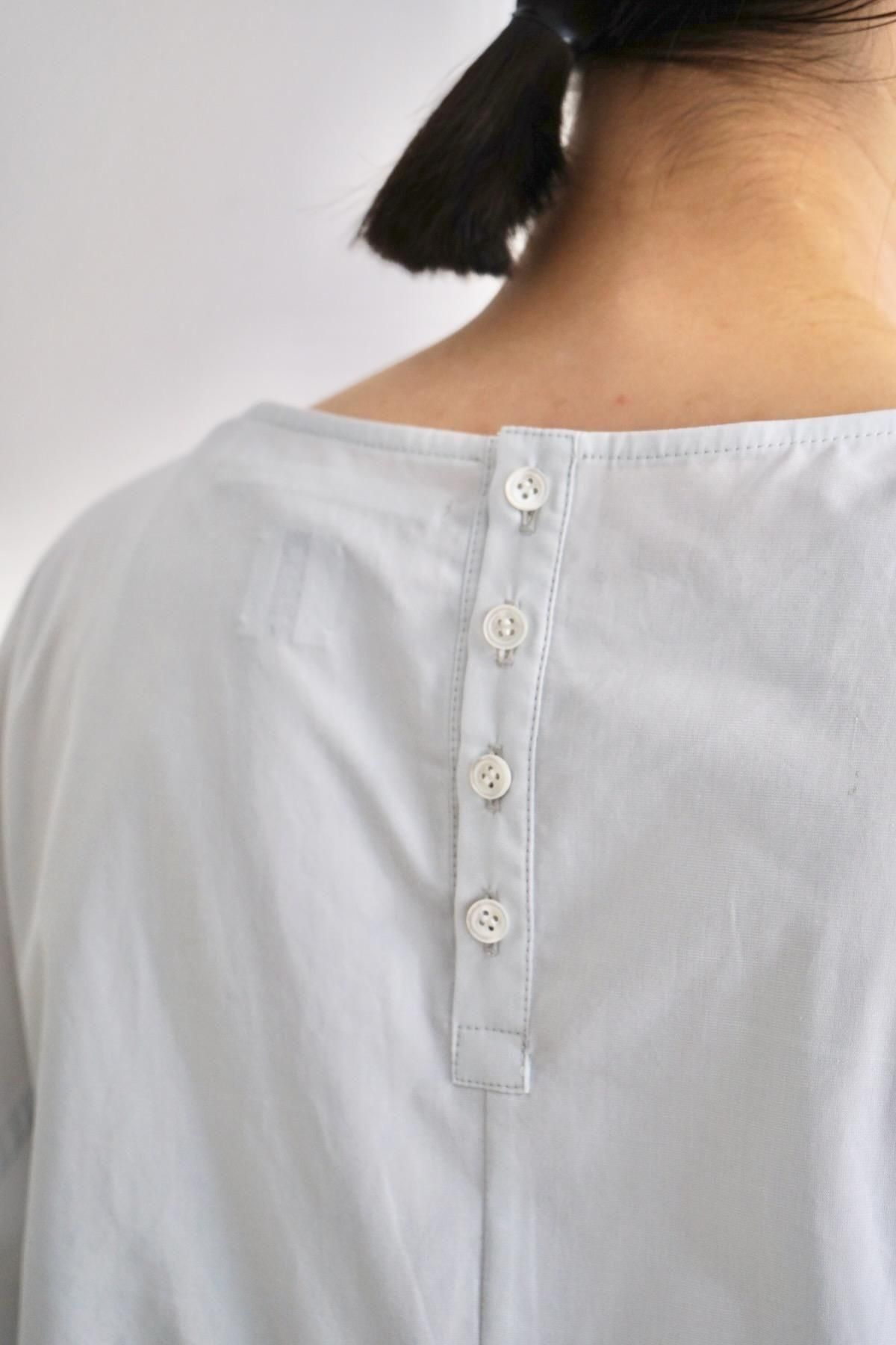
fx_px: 2314
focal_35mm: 62
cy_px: 672
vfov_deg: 32.4
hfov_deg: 21.9
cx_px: 448
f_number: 5.6
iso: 800
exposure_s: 1/160
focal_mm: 62
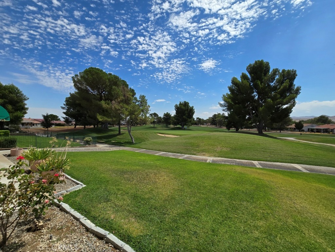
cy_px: 126
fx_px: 126
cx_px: 168
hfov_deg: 106.2
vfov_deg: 89.9
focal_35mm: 13
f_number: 2.2
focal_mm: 2.2
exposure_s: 1/3409
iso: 50
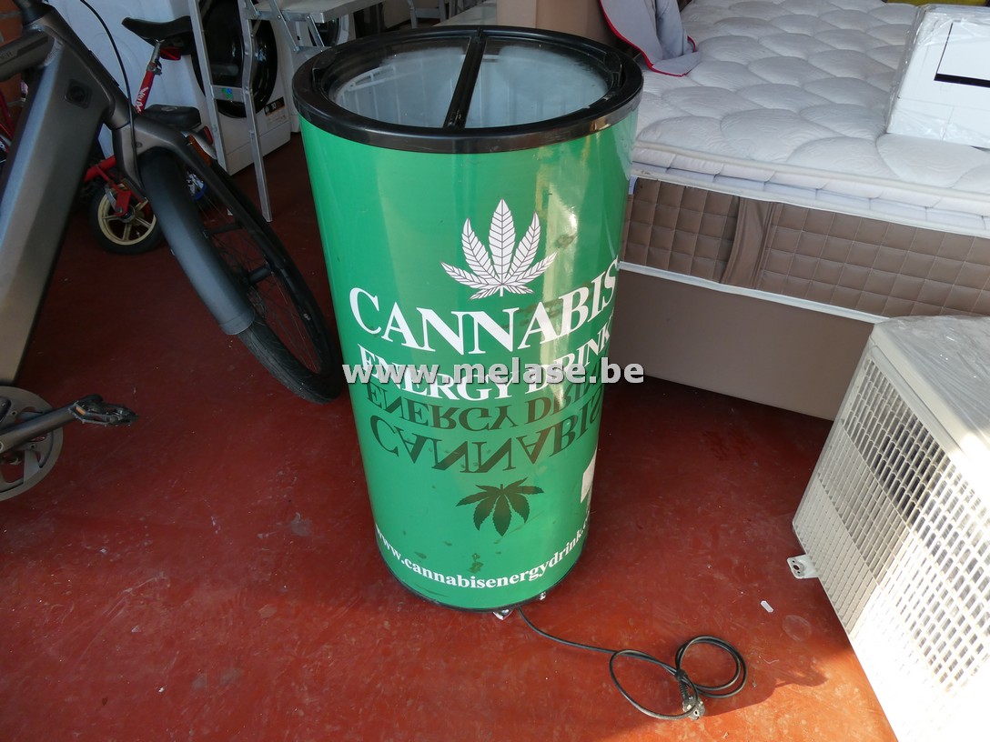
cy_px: 371
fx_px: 686
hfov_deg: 71.6
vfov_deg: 56.8
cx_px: 495
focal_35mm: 24
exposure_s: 1/100
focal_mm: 4.3
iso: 80
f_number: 3.3
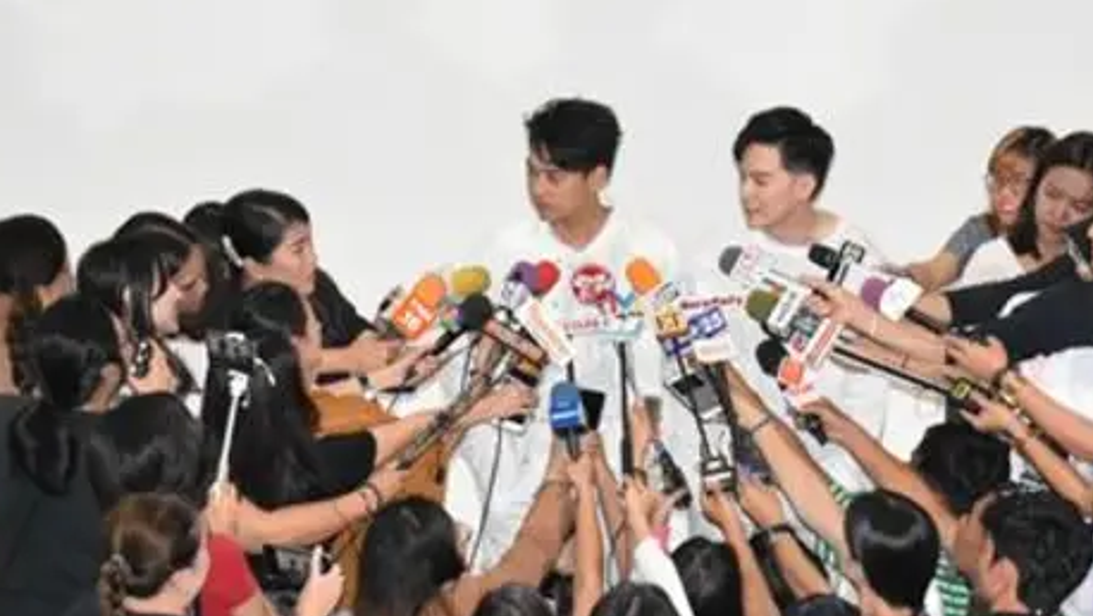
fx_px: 4030
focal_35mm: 139
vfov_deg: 8.7
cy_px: 501
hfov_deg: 15.4
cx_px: 821
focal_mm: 52
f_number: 5.6
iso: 2200
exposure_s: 1/60
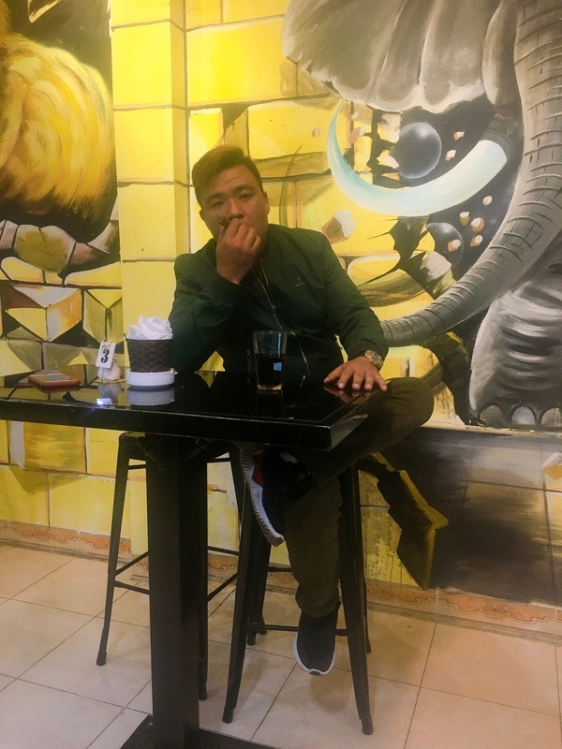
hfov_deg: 48.2
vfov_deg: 61.7
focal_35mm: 29
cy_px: 374
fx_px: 628
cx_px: 281
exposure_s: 1/33
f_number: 2.2
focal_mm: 4.15
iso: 125
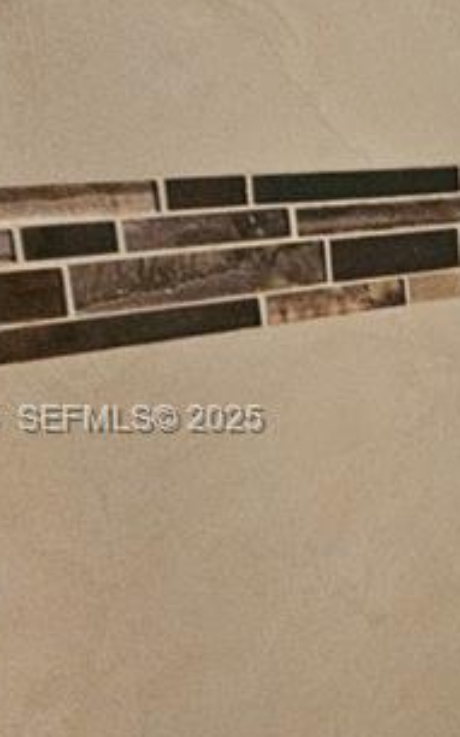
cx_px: 901
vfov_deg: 37.5
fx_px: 1084
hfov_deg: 17.6
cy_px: 421
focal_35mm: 54
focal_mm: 2.2
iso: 640
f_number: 2.2
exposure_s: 1/30
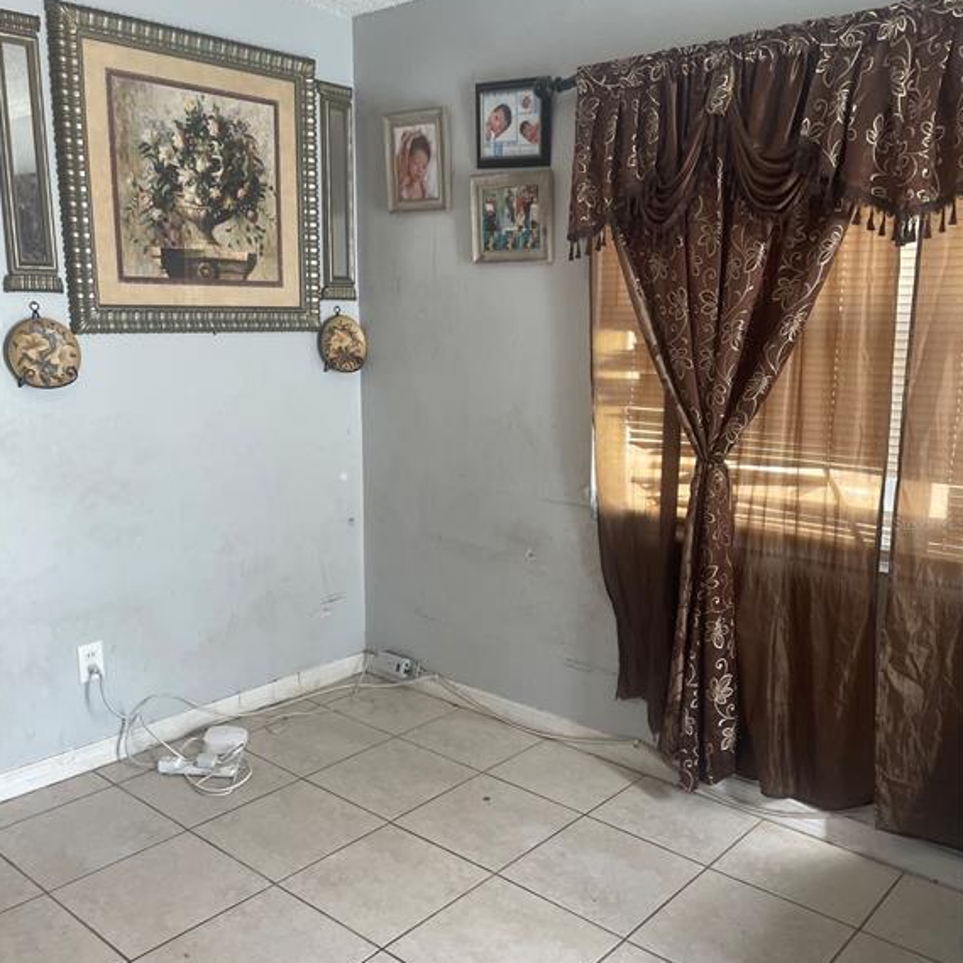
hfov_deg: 52.5
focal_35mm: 31
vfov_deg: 52.5
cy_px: 523
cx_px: 482
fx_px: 976
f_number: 1.6
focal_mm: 4.2
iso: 100
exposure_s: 1/120
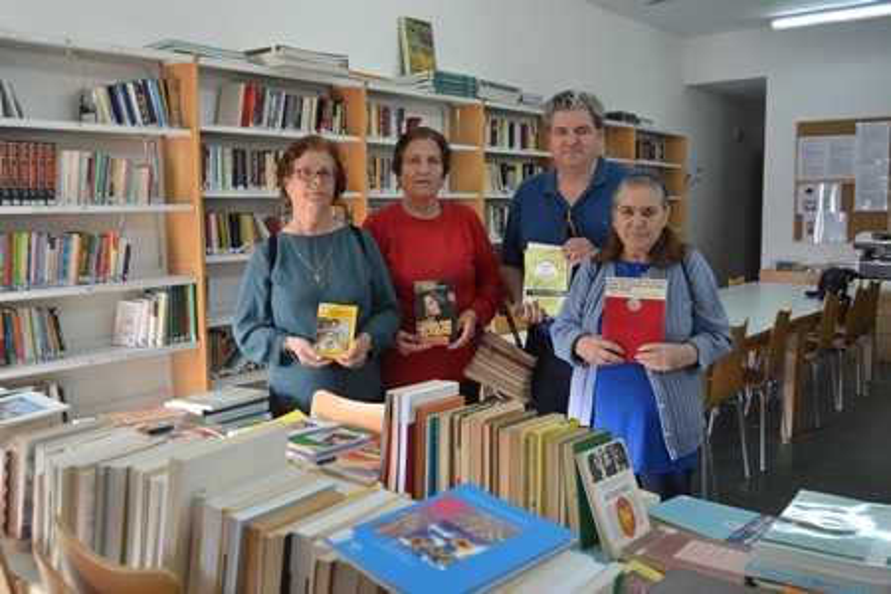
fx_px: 742
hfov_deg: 61.9
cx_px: 446
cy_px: 297
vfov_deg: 43.6
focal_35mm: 30
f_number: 5
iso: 400
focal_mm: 20
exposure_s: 1/100
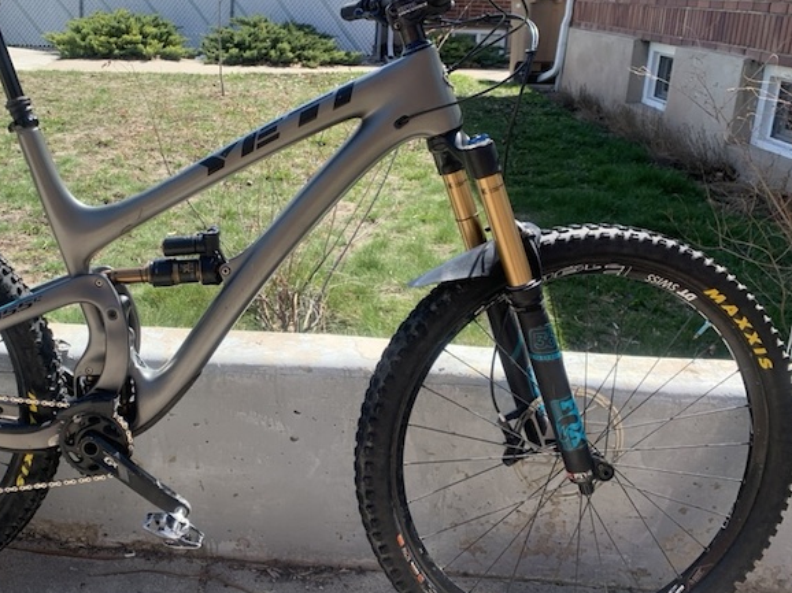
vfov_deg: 39.6
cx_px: 264
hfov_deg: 50.5
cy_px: 274
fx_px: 823
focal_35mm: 36
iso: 25
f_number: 1.8
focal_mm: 4.25
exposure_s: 1/919
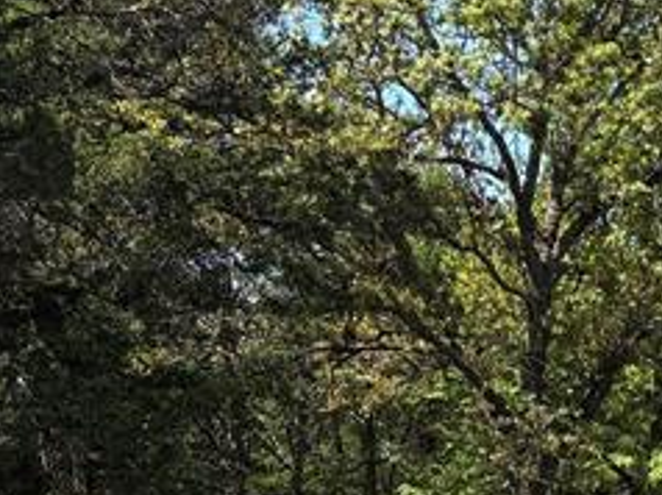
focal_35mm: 112
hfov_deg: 16.1
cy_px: 556
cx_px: 996
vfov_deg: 12.9
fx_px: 2140
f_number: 1.6
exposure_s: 1/1799
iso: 50
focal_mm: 5.96
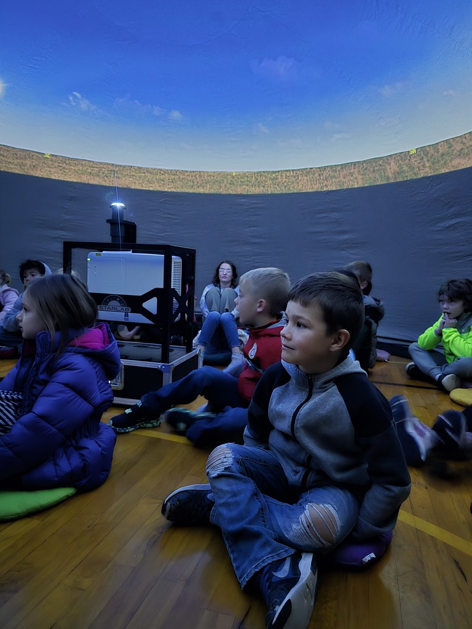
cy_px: 314
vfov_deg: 73.9
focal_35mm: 23
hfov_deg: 58.9
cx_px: 236
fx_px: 418
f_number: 1.7
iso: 3200
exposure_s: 1/15
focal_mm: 6.3
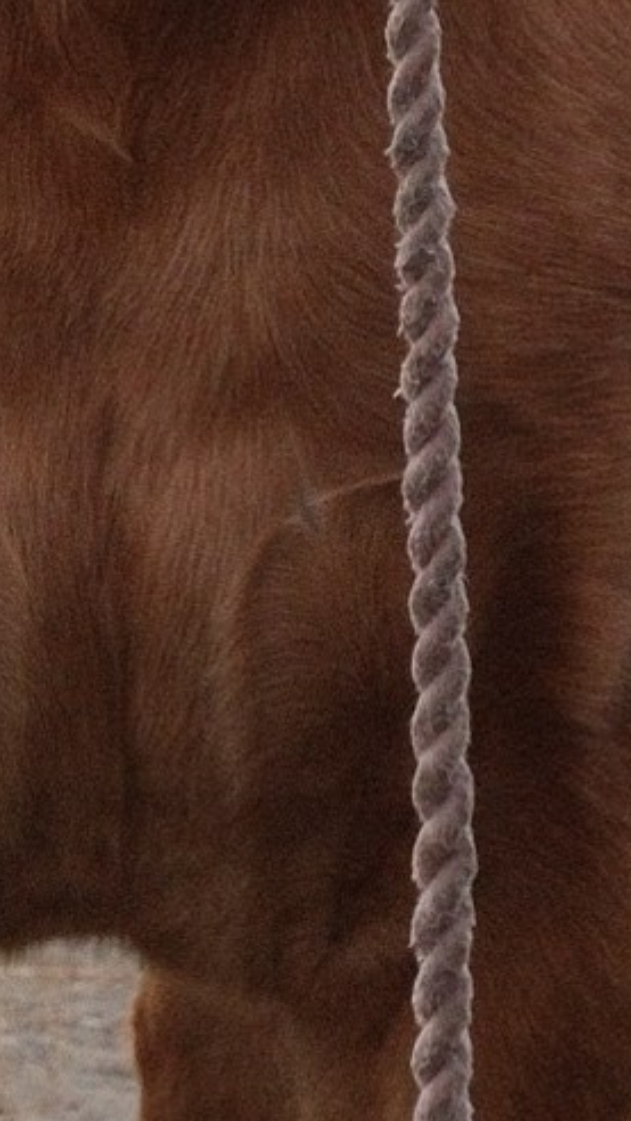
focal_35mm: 433
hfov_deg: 2.8
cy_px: 182
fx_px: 12871
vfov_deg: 5.0
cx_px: 752
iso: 1250
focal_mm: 35.1
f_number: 5.6
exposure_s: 1/500
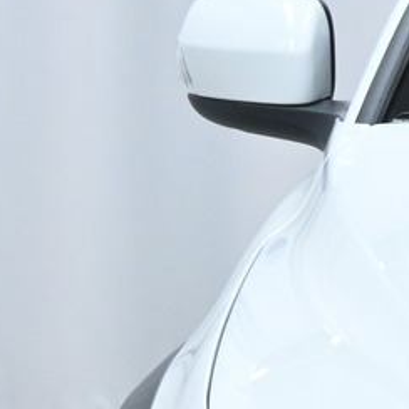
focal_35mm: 389
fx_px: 5200
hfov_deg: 4.4
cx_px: 1051
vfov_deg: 4.5
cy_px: 429
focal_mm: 46
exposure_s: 1/80
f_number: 6
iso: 1600
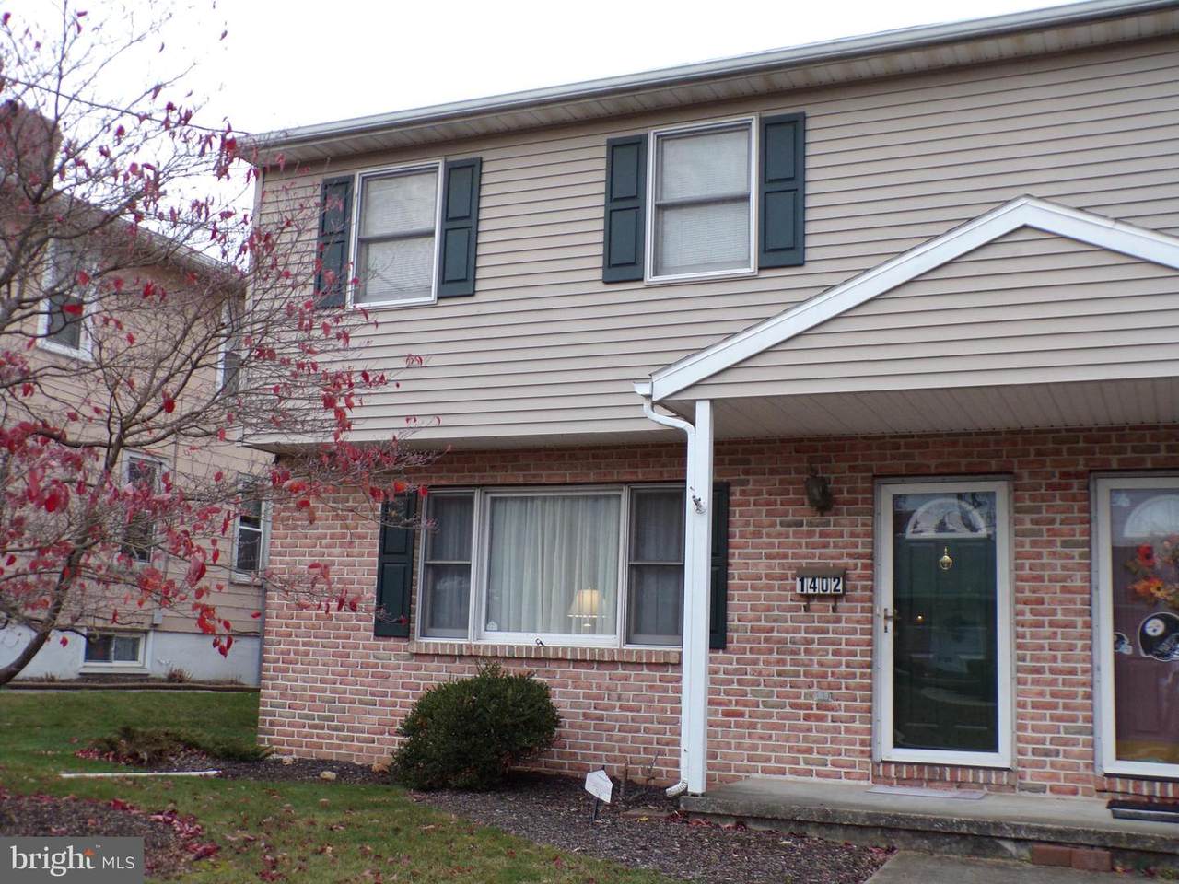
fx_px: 1260
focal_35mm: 37
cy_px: 442
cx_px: 590
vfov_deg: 38.7
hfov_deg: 50.1
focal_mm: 6.6
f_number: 3.3
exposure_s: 1/34
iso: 124
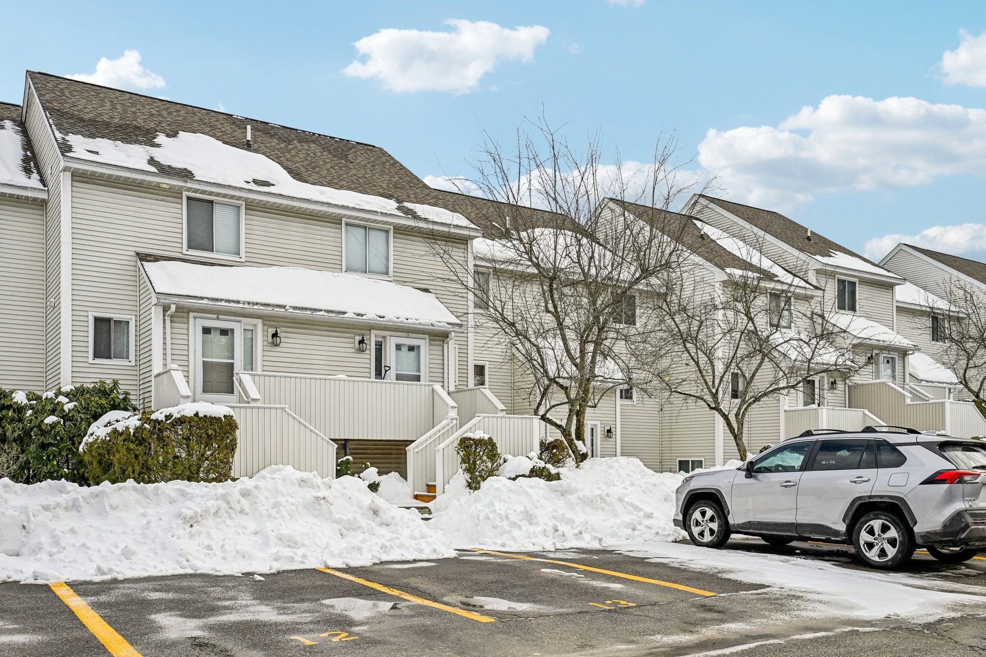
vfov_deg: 43.6
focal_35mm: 30
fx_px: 822
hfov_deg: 61.9
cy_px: 328
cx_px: 493
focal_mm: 30
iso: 400
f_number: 8
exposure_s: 1/1600
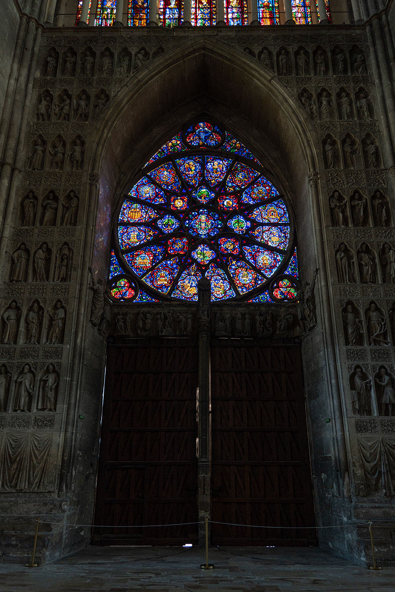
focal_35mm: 27
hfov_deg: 47.9
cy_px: 296
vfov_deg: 67.4
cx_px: 198
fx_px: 444
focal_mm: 18
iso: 320
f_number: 4
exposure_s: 1/60
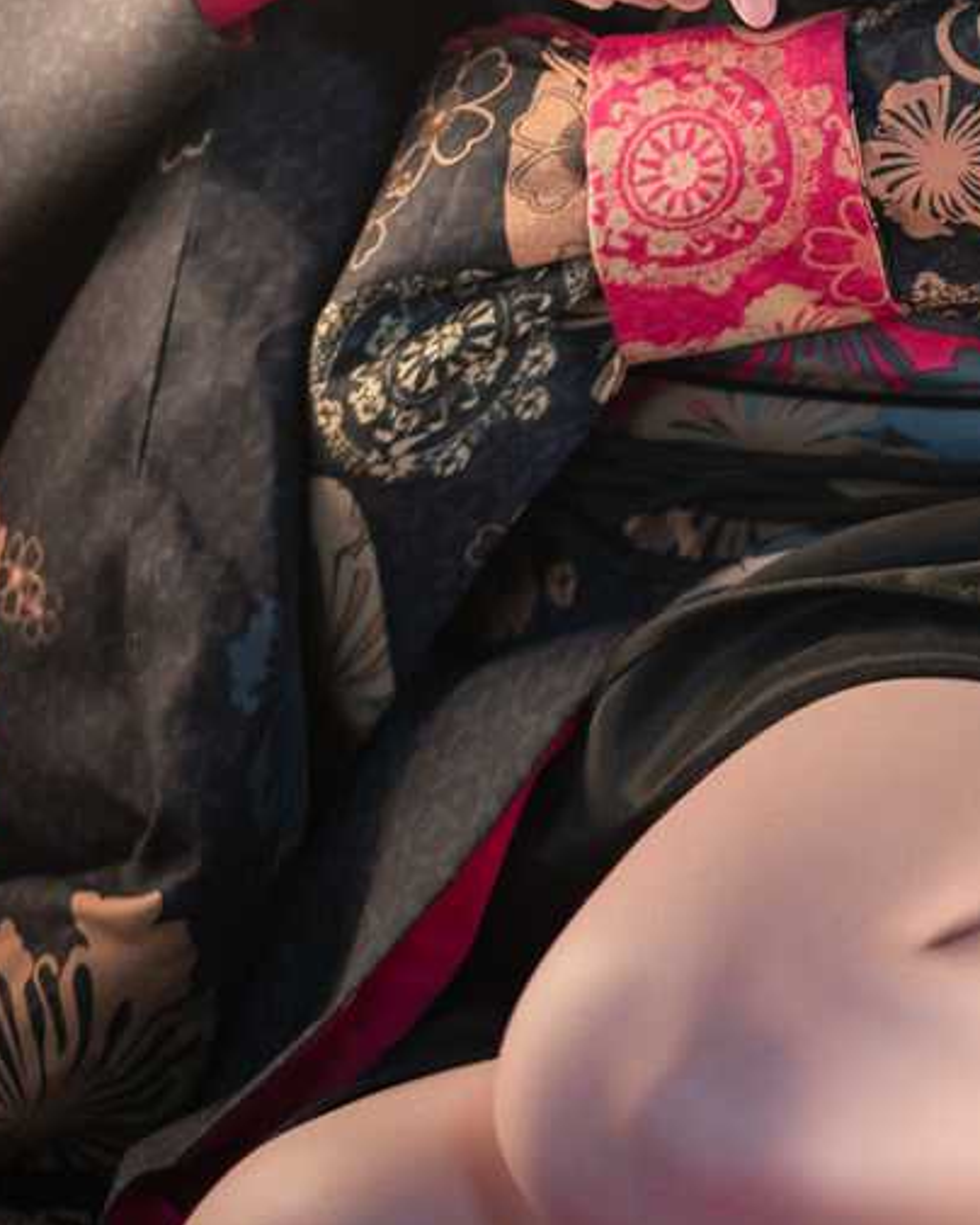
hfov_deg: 8.3
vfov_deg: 10.3
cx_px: 1152
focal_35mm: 184
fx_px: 6671
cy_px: -211
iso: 1000
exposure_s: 1/100
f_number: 2.2
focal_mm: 55
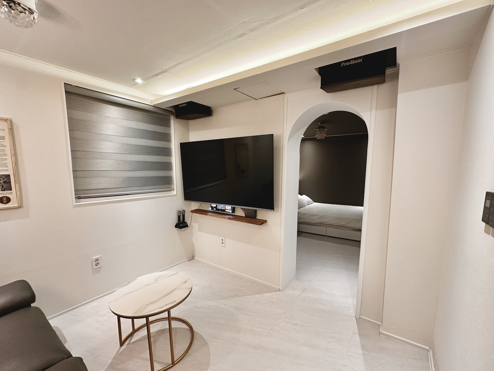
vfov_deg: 81.7
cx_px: 252
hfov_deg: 98.1
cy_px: 196
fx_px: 214
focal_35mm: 15
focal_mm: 2.22
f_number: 2.2
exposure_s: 1/60
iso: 200
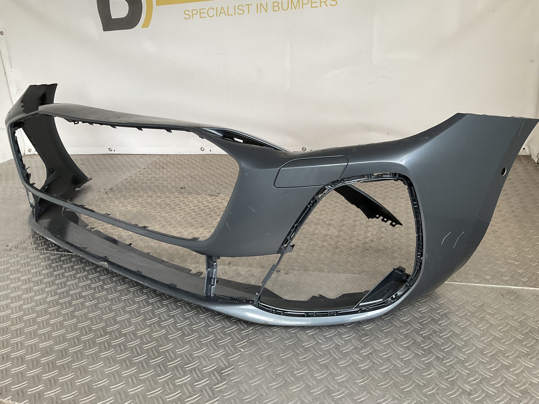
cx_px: 270
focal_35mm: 29
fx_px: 452
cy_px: 202
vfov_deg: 48.2
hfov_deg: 61.7
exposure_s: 1/60
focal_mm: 3
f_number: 1.8
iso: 40
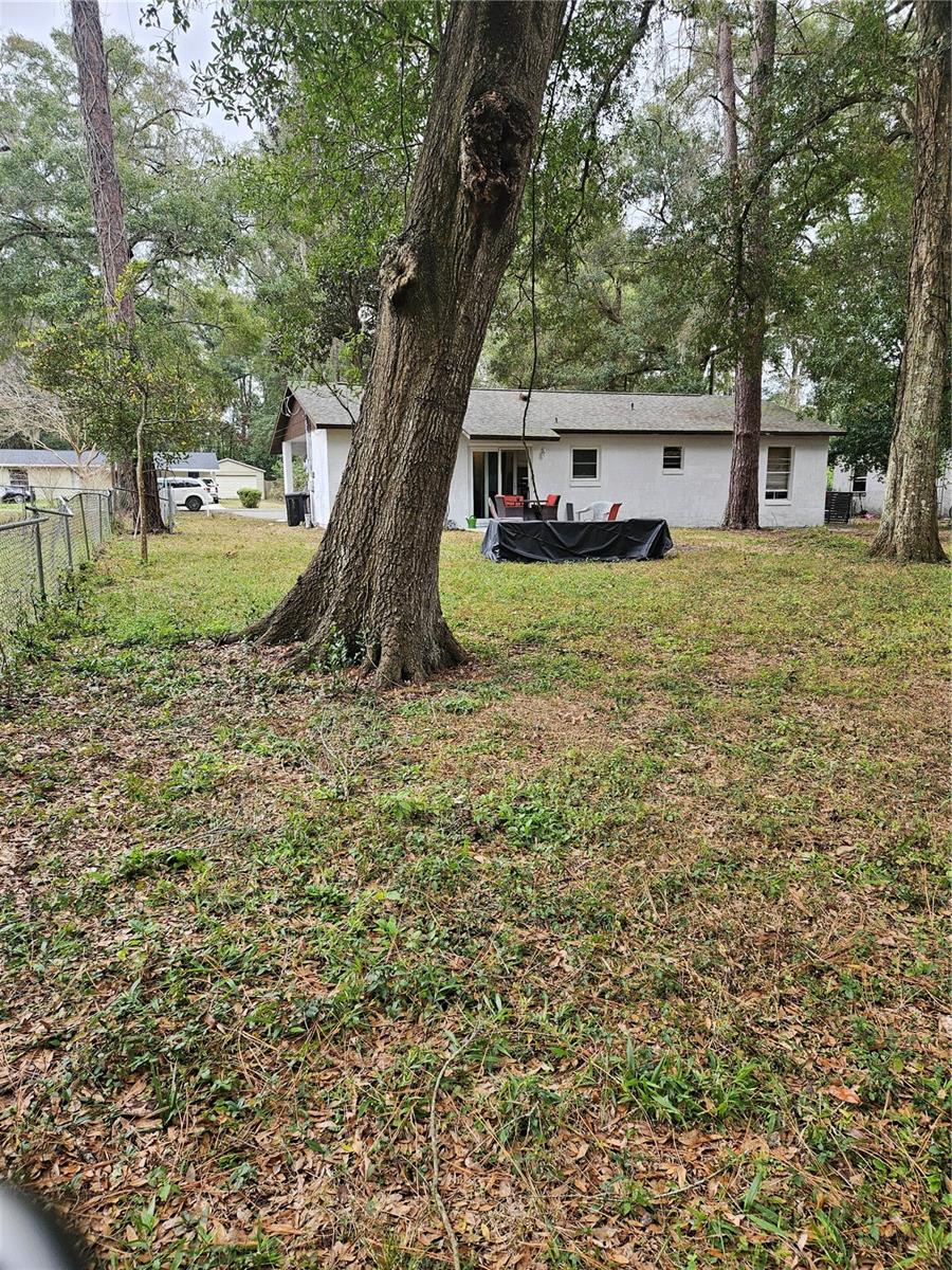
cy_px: 635
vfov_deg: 73.9
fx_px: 843
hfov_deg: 58.9
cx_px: 476
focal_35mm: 23
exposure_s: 1/180
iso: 80
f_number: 1.8
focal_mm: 5.4
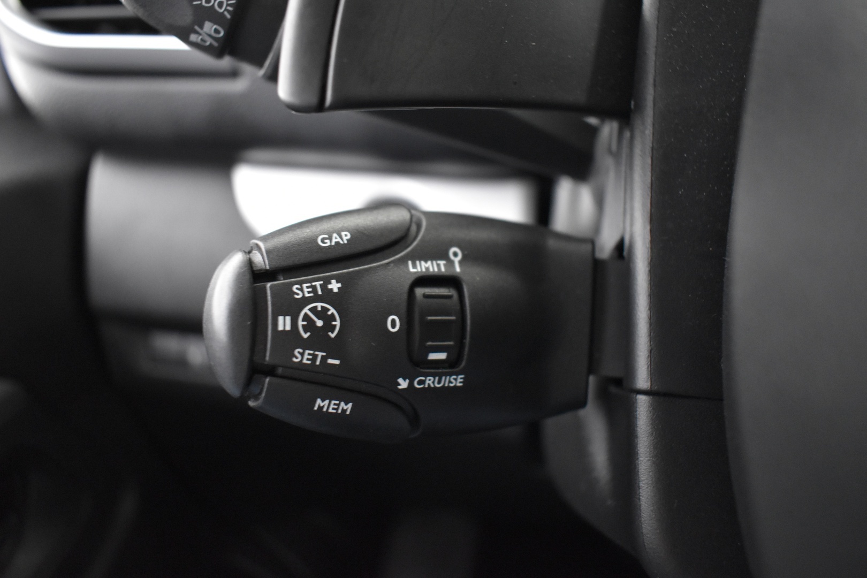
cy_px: 289
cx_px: 434
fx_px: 650
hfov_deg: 67.4
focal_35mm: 27
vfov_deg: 47.9
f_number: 3.5
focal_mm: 18
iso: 3200
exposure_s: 1/8
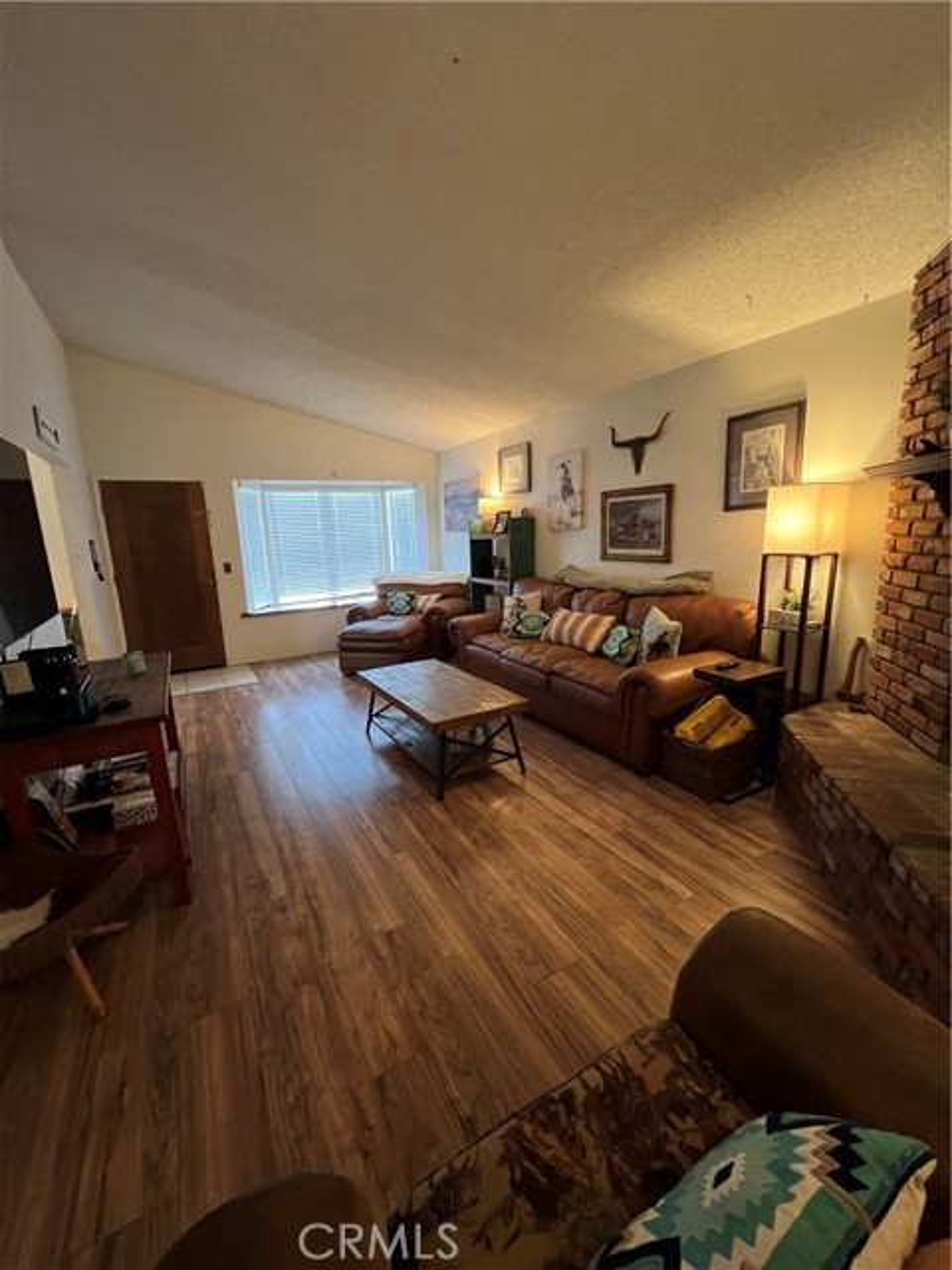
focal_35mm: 13
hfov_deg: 89.9
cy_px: 635
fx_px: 477
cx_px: 476
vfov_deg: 106.2
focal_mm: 1.57
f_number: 1.8
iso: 640
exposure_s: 1/60
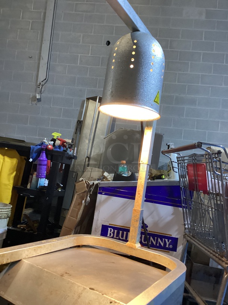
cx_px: 114
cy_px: 152
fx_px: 272
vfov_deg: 58.3
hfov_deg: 45.5
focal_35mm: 31
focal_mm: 3.3
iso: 400
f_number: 2.4
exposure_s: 1/60
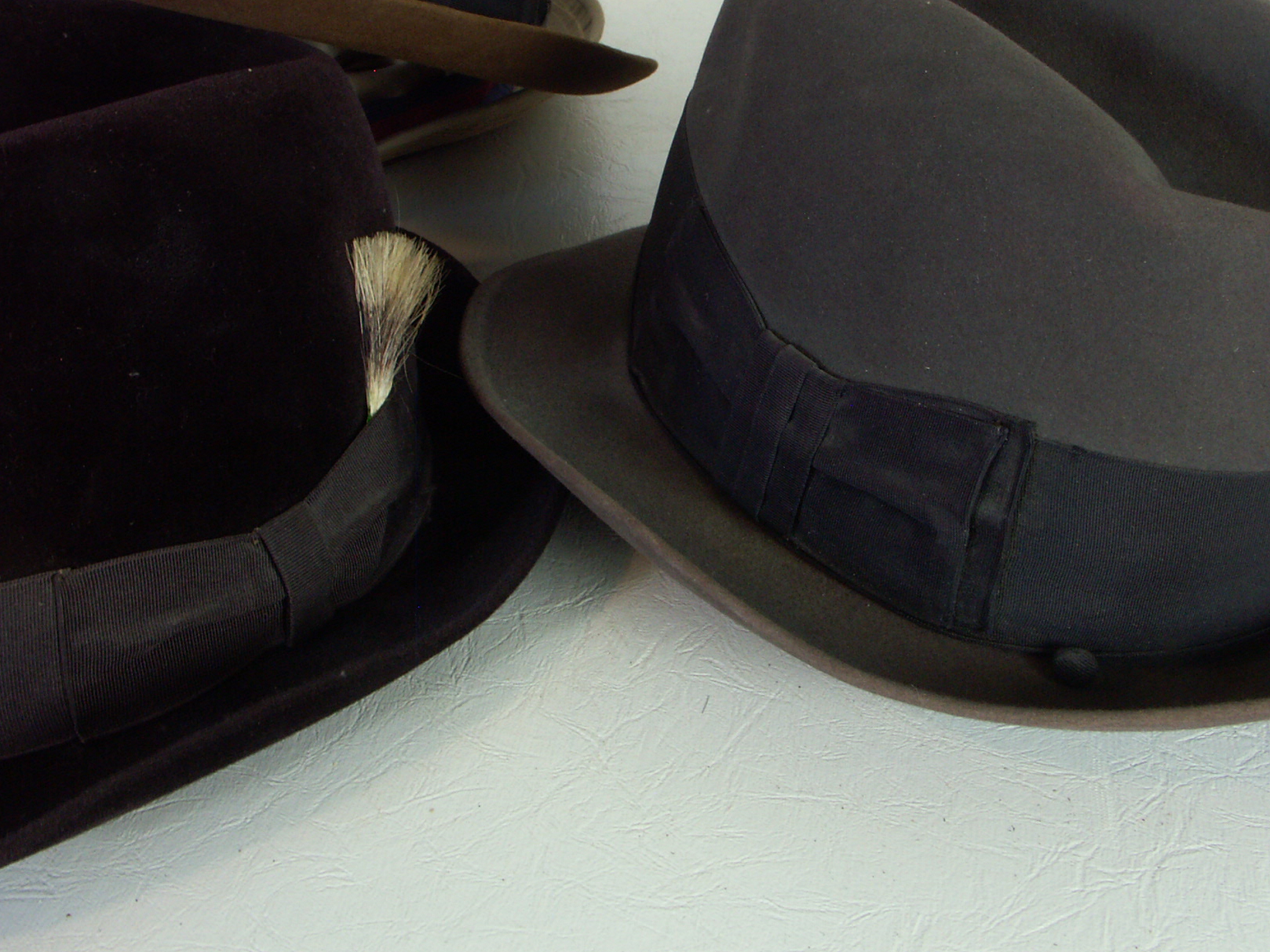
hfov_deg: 42.0
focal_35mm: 45
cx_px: 728
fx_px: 1651
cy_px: 389
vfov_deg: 32.1
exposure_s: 1/8
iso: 100
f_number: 7.1
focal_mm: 9.11
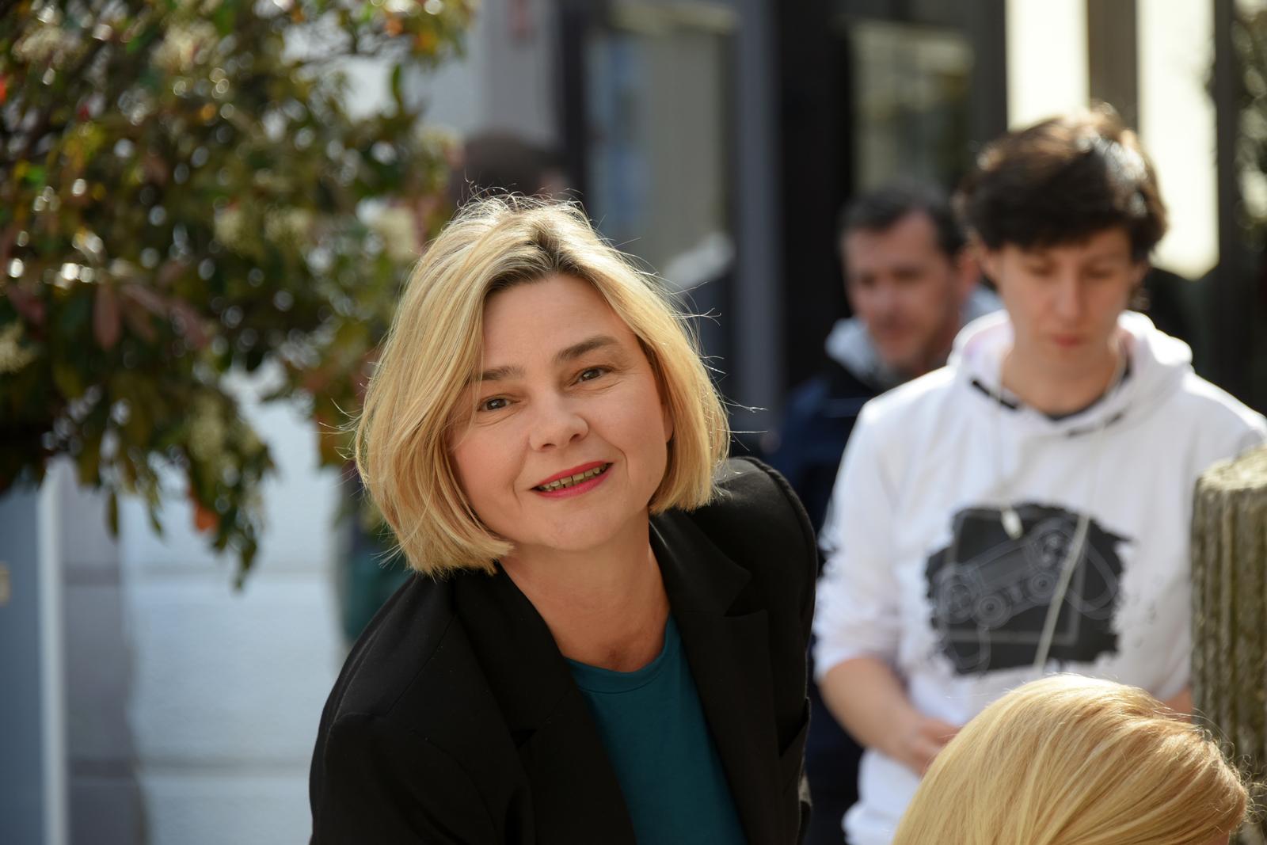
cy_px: 422
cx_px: 634
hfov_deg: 12.1
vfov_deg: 8.1
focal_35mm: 170
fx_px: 5983
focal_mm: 170
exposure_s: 1/500
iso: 640
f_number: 5.6
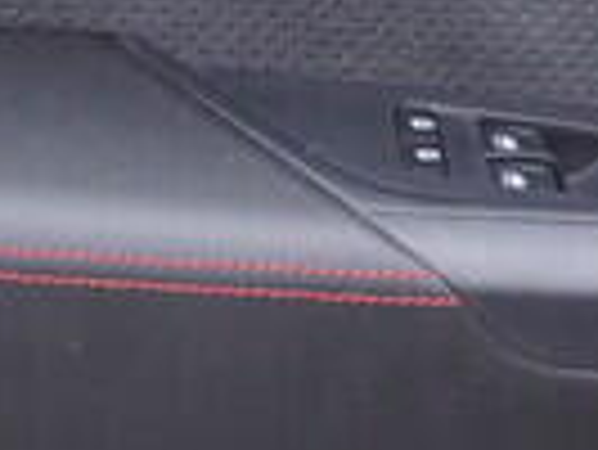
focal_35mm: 266
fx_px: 4599
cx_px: 881
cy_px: 295
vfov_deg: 5.6
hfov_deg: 7.3
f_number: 2.8
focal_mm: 24
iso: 125
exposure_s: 1/40
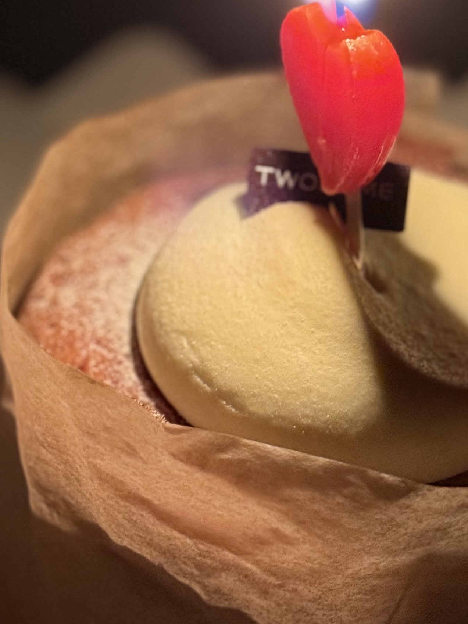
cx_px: 294
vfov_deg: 17.0
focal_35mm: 114
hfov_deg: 13.0
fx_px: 2056
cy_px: 73
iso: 640
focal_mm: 6.76
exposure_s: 1/30
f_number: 1.78
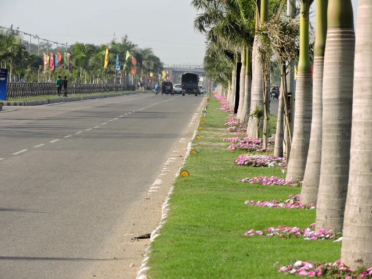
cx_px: 186
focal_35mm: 250
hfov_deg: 7.9
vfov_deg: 5.9
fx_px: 2687
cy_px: 140
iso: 100
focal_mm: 44.8
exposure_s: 1/320
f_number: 5.5
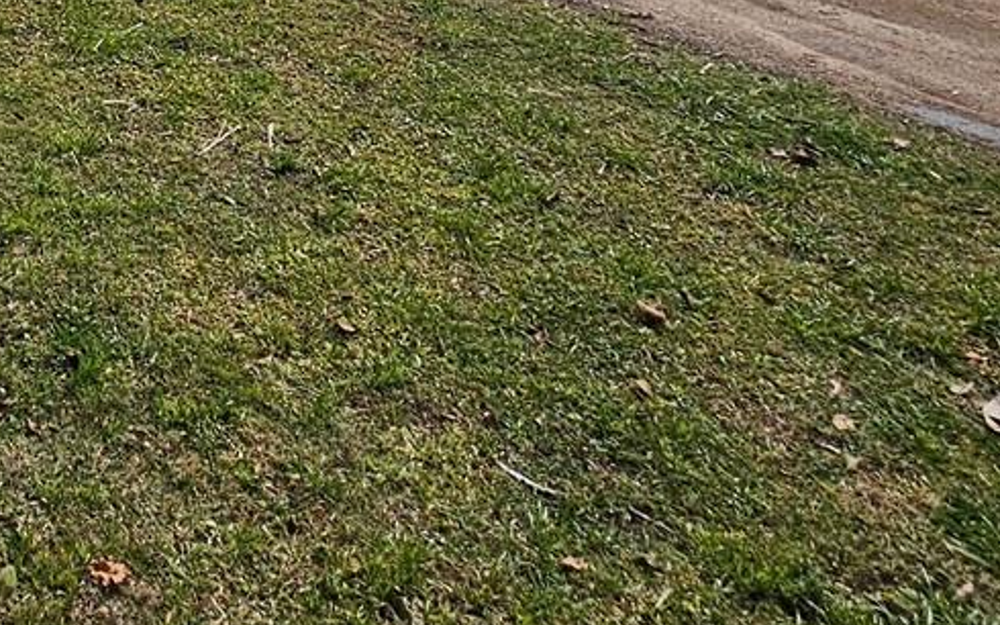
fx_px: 1226
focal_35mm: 45
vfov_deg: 22.1
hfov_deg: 36.6
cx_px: -131
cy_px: -380
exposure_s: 1/5130
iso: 50
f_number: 2.2
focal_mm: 2.2
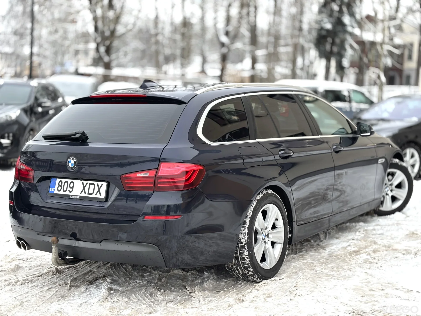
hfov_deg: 36.8
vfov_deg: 28.0
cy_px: 158
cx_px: 210
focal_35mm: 52
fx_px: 632
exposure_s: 1/121
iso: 50
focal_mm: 5.96
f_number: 1.6
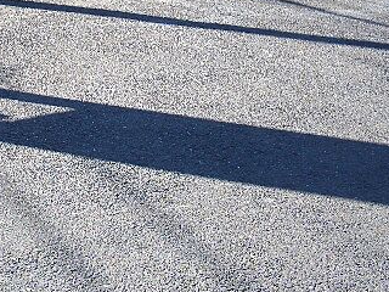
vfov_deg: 20.6
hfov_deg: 27.3
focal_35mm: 70
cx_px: 83
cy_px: 26
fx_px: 787
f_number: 2.6
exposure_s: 1/250
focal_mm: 5.8
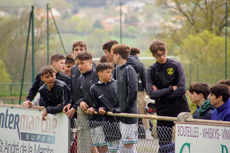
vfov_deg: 3.7
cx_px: 115
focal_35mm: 375
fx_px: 2396
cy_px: 76
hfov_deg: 5.5
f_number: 6.3
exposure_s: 1/400
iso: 640
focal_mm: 250
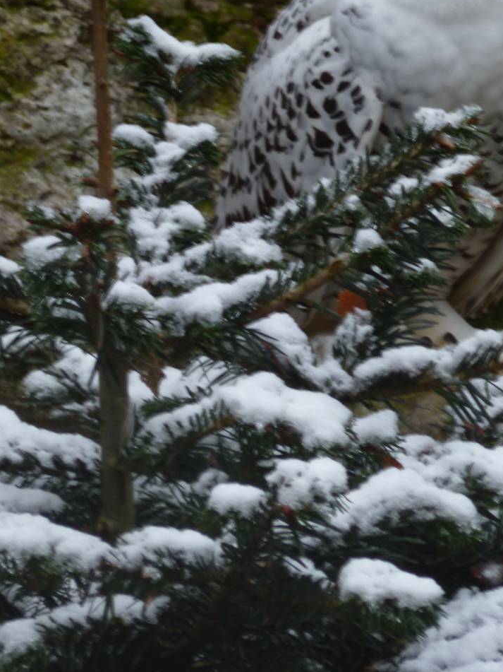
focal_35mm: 377
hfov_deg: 3.9
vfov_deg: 5.3
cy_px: 206
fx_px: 7306
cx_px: 265
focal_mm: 40
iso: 80
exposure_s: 1/8
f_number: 5.9
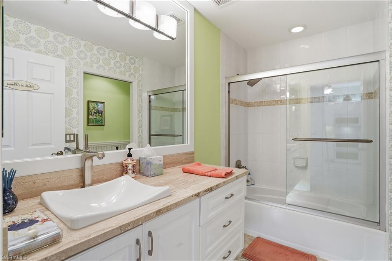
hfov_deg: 93.3
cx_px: 196
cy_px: 130
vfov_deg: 70.3
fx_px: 185
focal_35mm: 17
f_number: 9
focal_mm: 17
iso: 200
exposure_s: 1/20
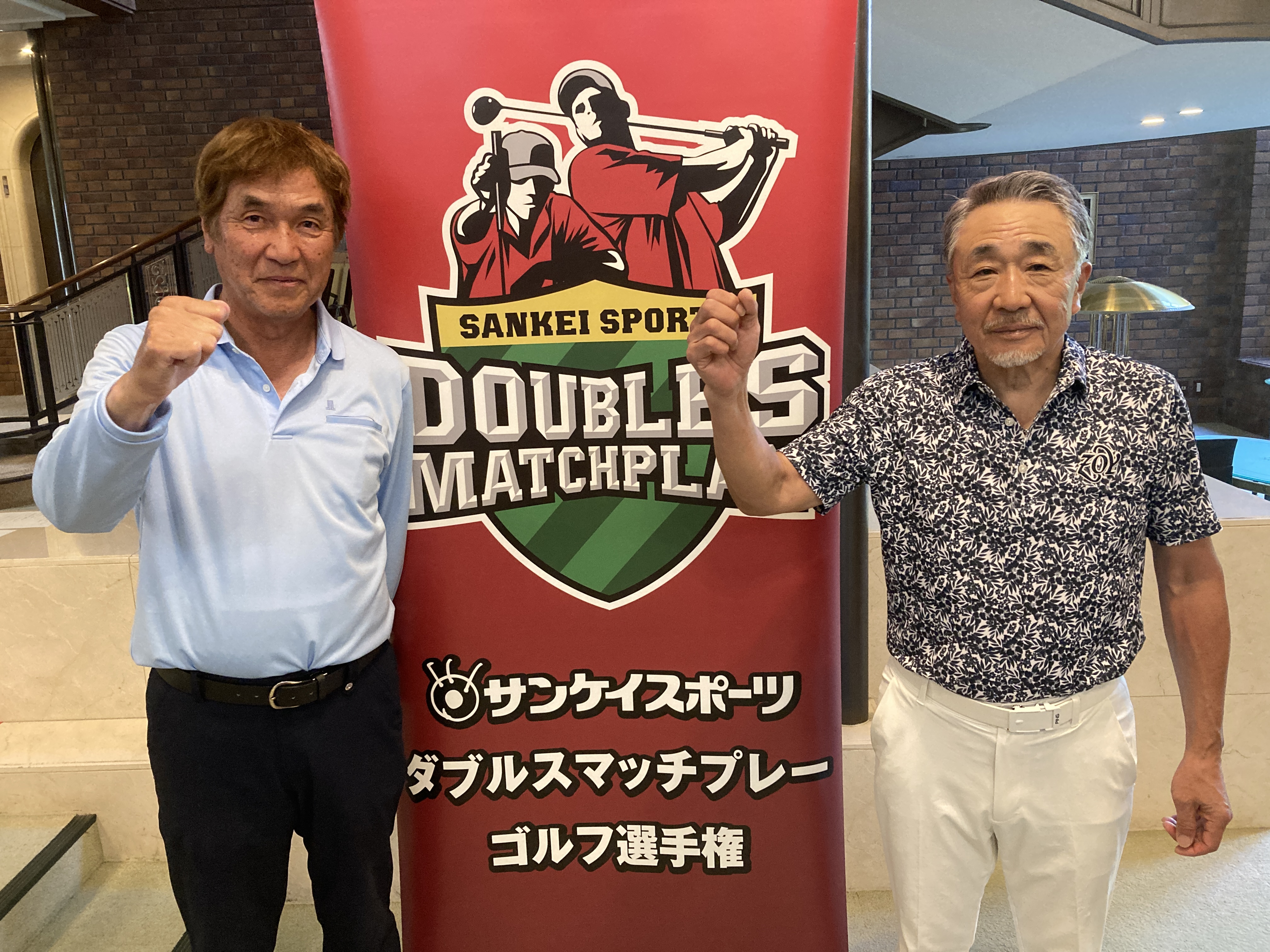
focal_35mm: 28
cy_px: 476
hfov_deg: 63.4
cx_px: 635
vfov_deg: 49.7
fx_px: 1027
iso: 320
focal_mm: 3.99
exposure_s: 1/40
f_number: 1.8
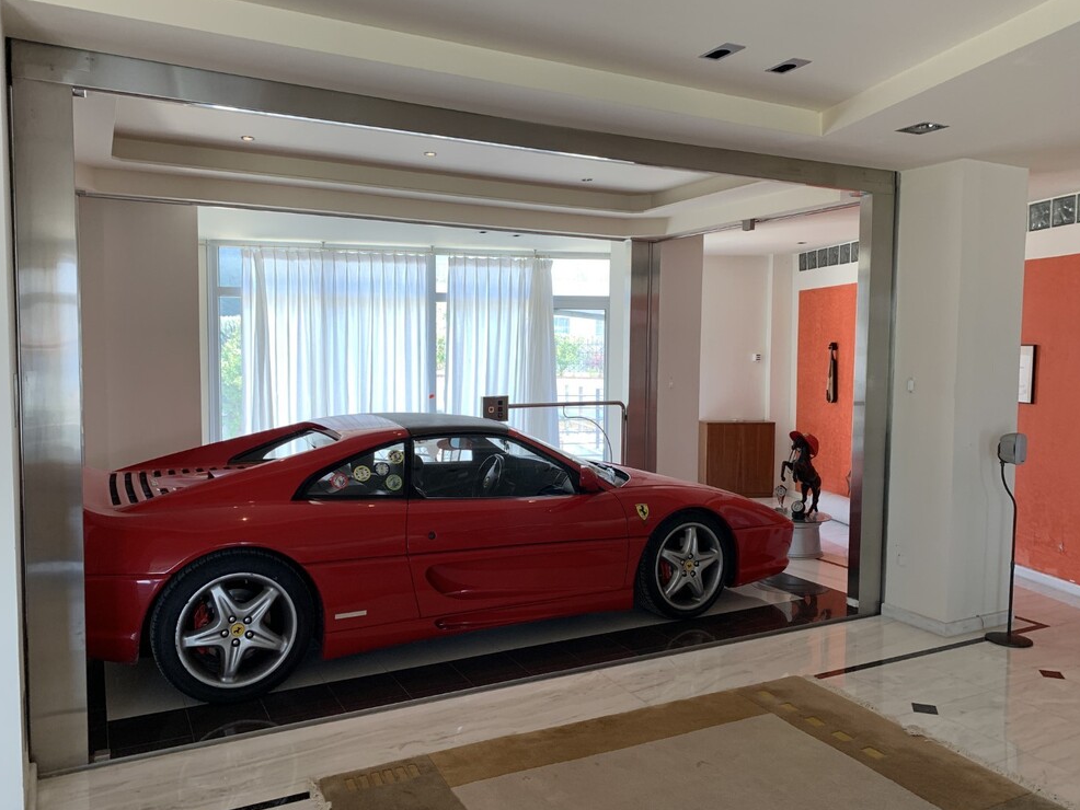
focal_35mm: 27
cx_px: 551
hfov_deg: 65.3
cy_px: 398
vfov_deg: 51.4
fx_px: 843
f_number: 1.8
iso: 100
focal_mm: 4.25
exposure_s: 1/113
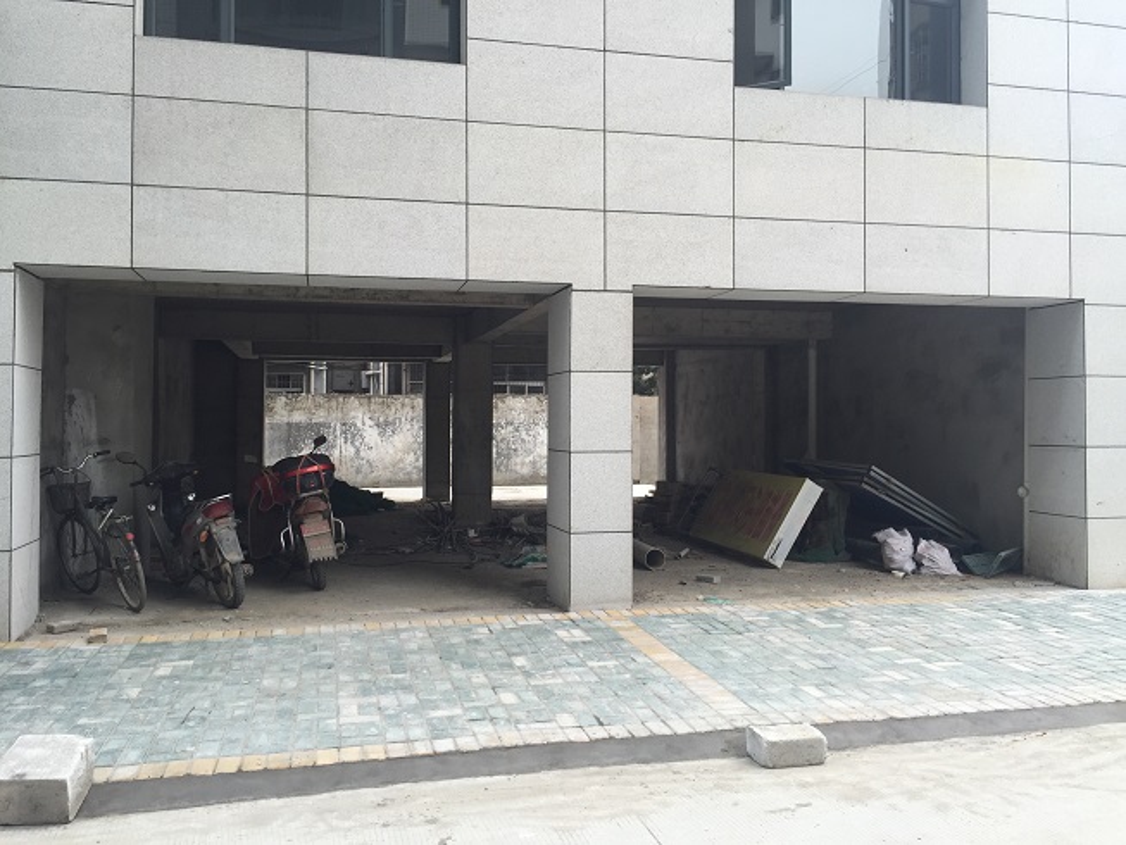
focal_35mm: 29
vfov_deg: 48.2
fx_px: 943
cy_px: 422
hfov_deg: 61.7
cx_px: 563
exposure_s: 1/144
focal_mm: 4.15
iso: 32
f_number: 2.2
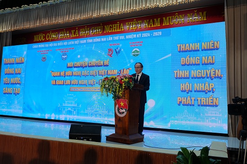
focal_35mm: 30
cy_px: 82
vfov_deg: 43.6
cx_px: 124
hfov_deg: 62.0
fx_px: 206
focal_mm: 20.1
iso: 400
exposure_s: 1/90
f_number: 3.8
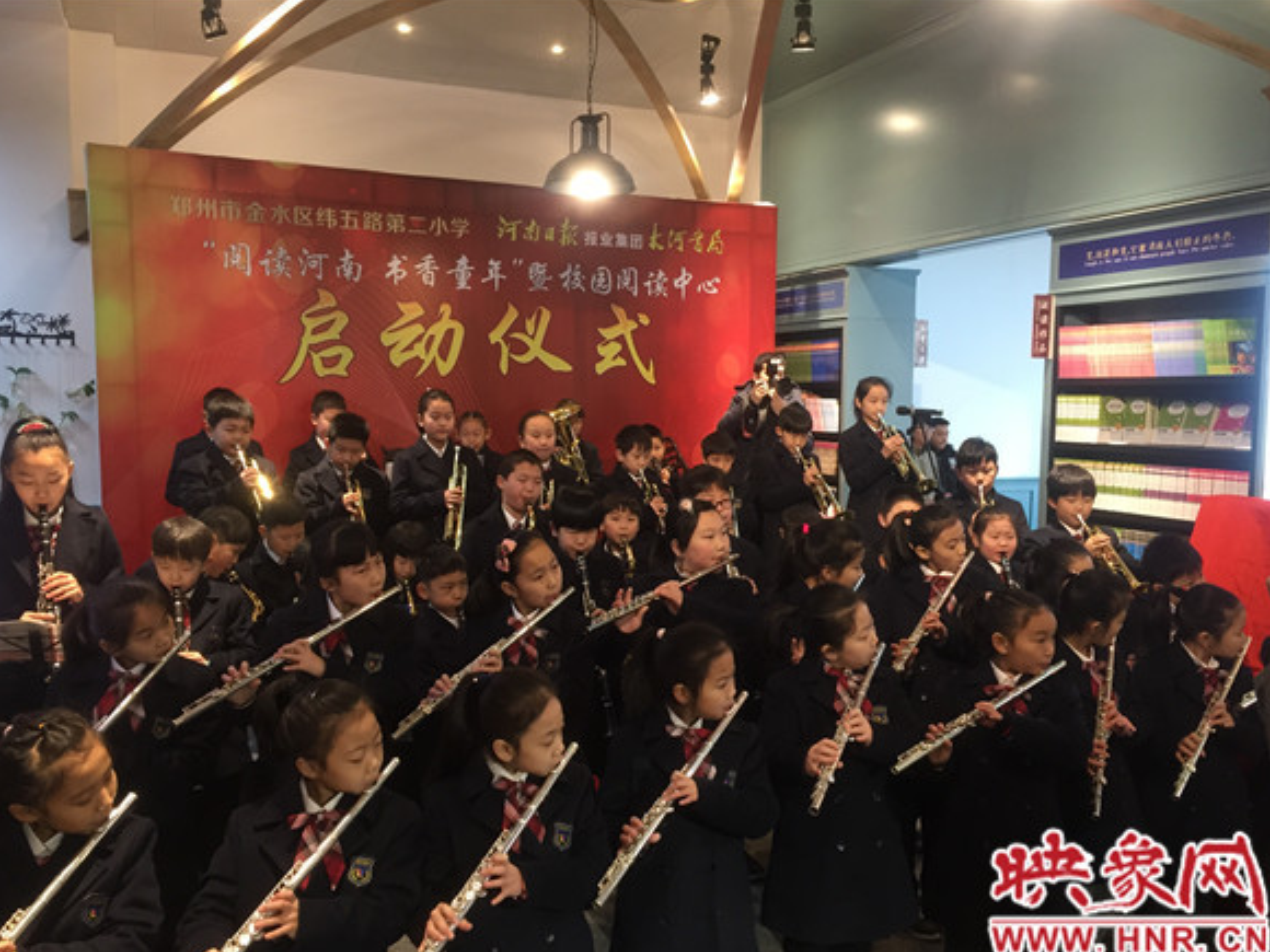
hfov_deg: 60.0
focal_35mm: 30
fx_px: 1101
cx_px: 633
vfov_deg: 46.8
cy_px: 488
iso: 100
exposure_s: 1/30
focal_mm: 4.15
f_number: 2.2
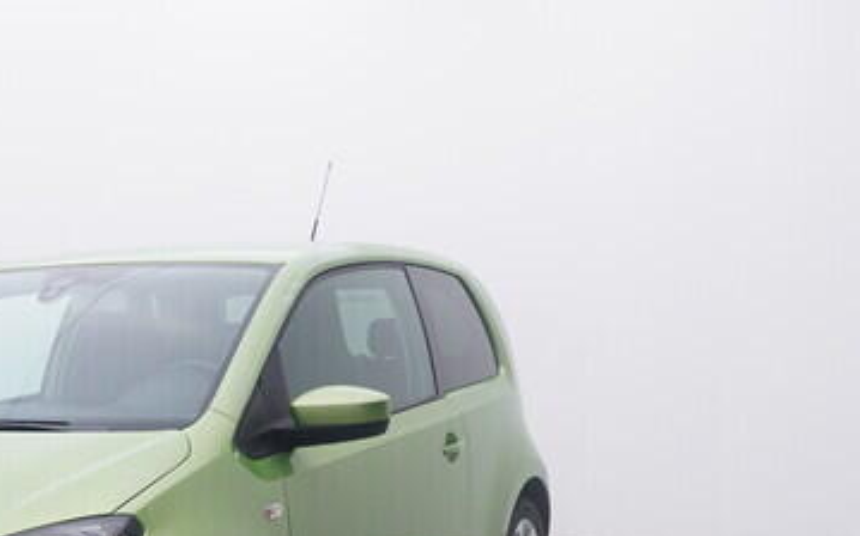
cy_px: 505
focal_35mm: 65
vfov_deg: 19.4
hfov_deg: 30.6
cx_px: 175
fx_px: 1533
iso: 200
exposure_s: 1/80
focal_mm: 15
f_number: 5
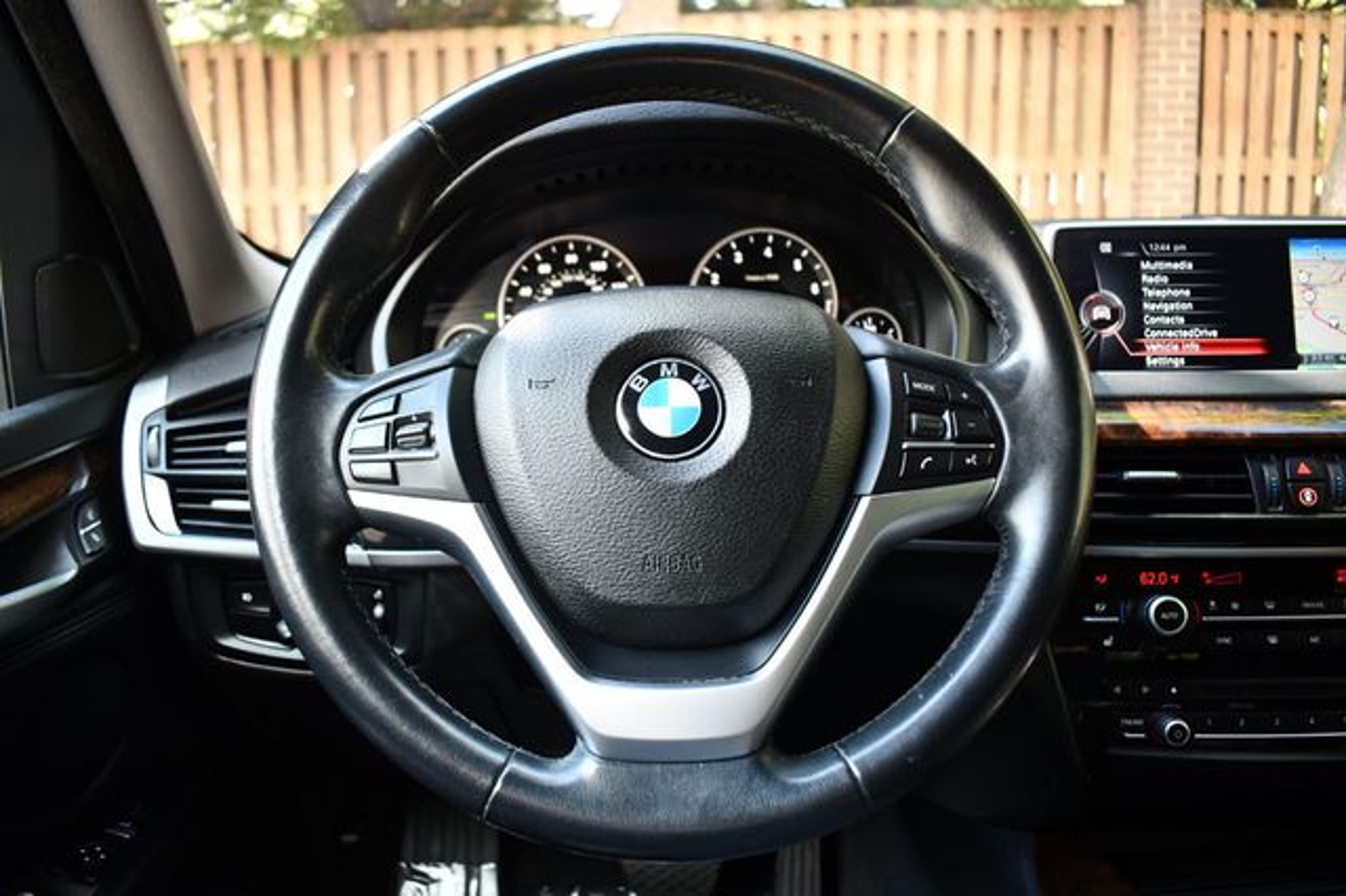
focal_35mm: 27
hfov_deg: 67.4
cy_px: 448
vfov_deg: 47.9
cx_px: 673
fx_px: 1009
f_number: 3.5
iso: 800
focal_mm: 18
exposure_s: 1/125
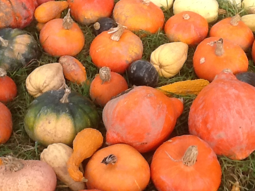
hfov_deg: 28.0
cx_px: 170
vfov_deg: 21.1
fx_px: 508
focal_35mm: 69
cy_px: 143
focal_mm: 2.03
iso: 40
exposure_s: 1/486
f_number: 2.4
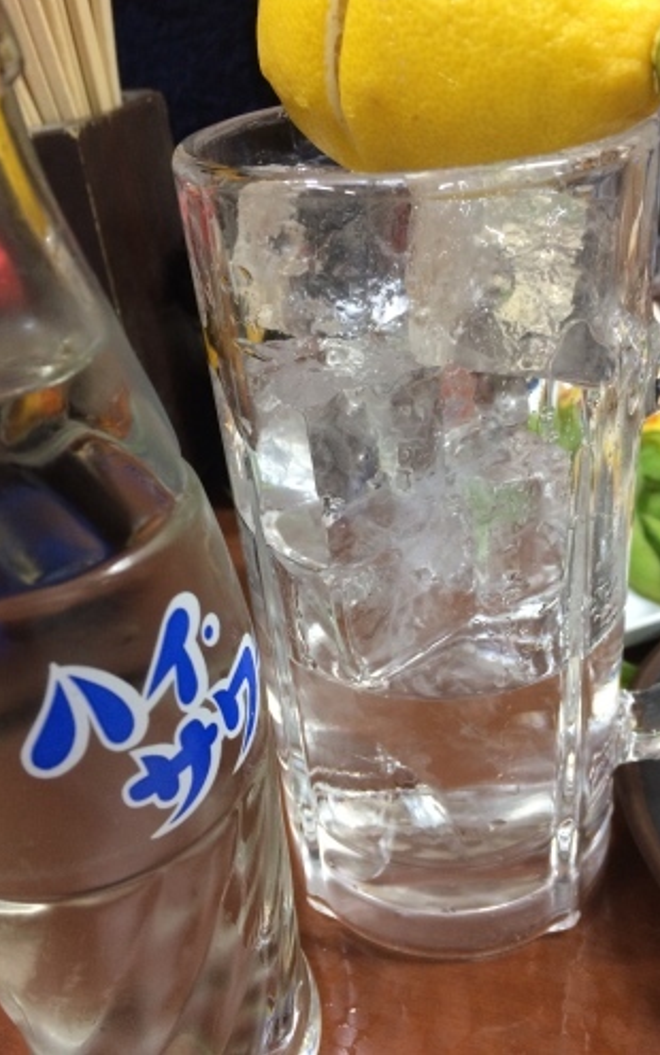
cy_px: 525
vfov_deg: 61.2
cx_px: 382
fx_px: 892
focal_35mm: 31
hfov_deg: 40.5
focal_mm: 4.15
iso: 250
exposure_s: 1/33
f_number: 2.2
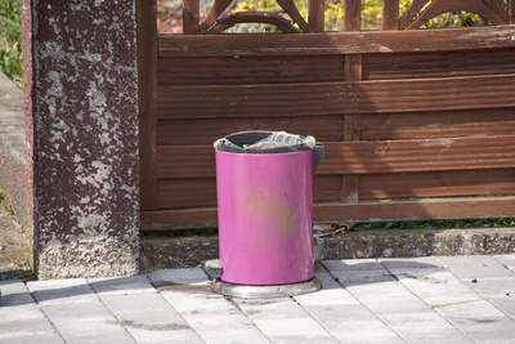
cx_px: 258
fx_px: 3864
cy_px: 172
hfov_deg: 7.6
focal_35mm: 270
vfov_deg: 5.1
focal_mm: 180
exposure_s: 1/320
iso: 200
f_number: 6.3
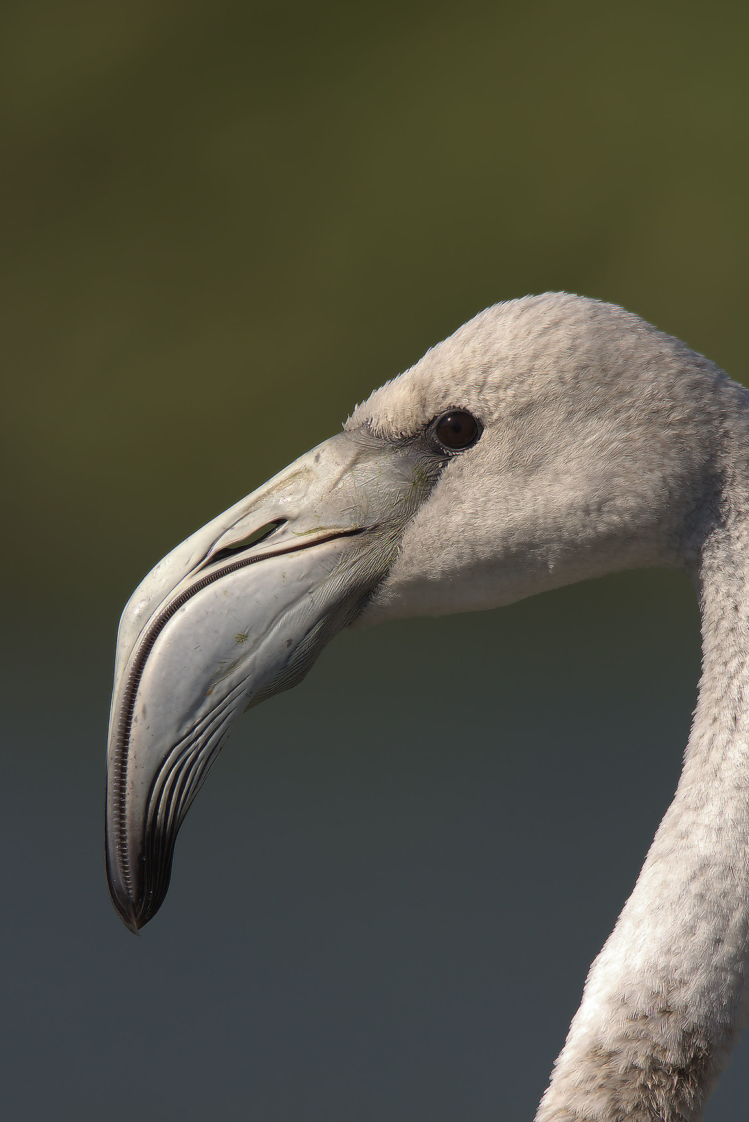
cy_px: 695
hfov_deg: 1.7
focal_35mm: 831
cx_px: 366
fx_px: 25906
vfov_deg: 2.5
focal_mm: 600
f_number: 8
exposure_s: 1/800
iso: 200
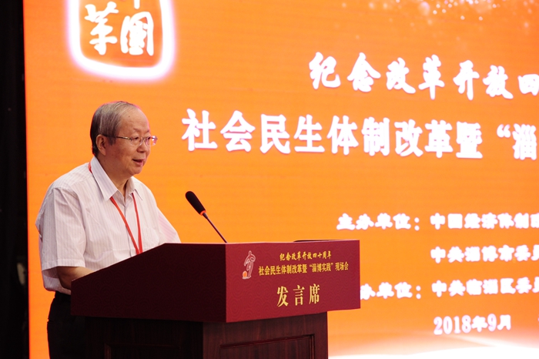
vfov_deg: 13.4
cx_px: 270
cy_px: 180
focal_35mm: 102
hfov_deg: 20.0
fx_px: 1526
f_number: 3.5
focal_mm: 102
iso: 2500
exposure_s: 1/80
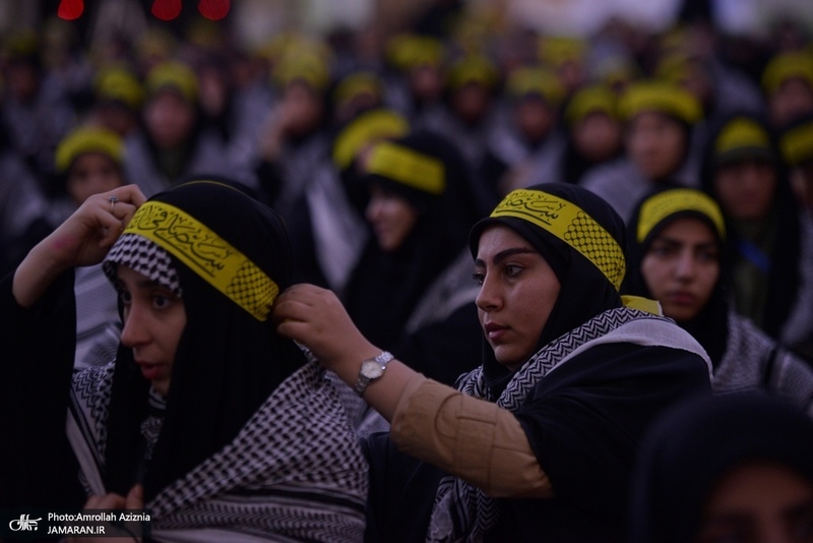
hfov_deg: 14.6
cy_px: 272
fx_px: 3163
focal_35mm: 140
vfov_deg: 9.8
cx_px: 406
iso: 2000
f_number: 3.2
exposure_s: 1/100
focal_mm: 140
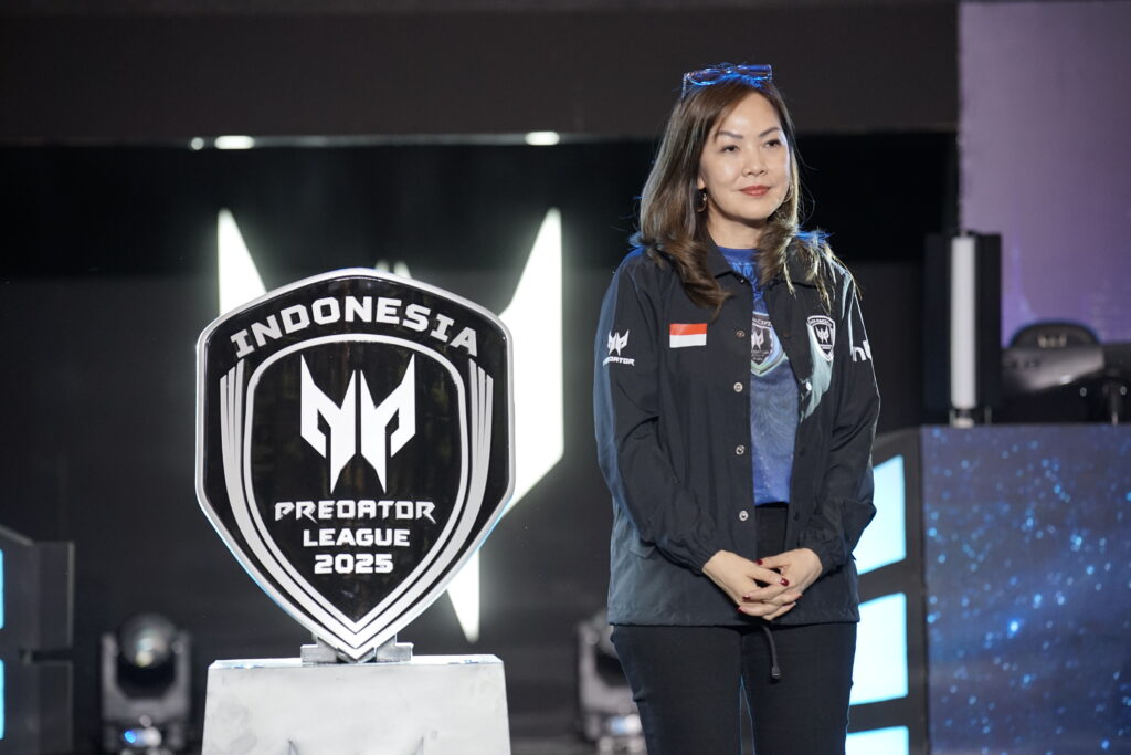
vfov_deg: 10.6
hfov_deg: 15.9
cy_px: 378
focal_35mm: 129
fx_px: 4053
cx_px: 566
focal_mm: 129
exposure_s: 1/200
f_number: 3.2
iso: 1000
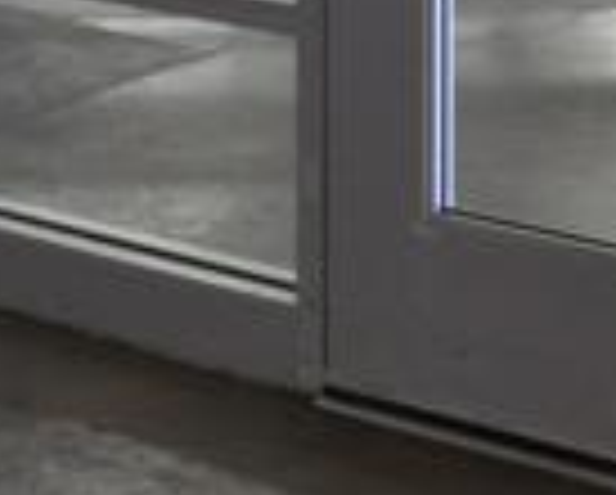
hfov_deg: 9.9
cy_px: -734
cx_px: -252
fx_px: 3451
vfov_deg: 7.6
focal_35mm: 189
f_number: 6.3
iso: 1000
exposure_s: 1/40
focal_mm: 18
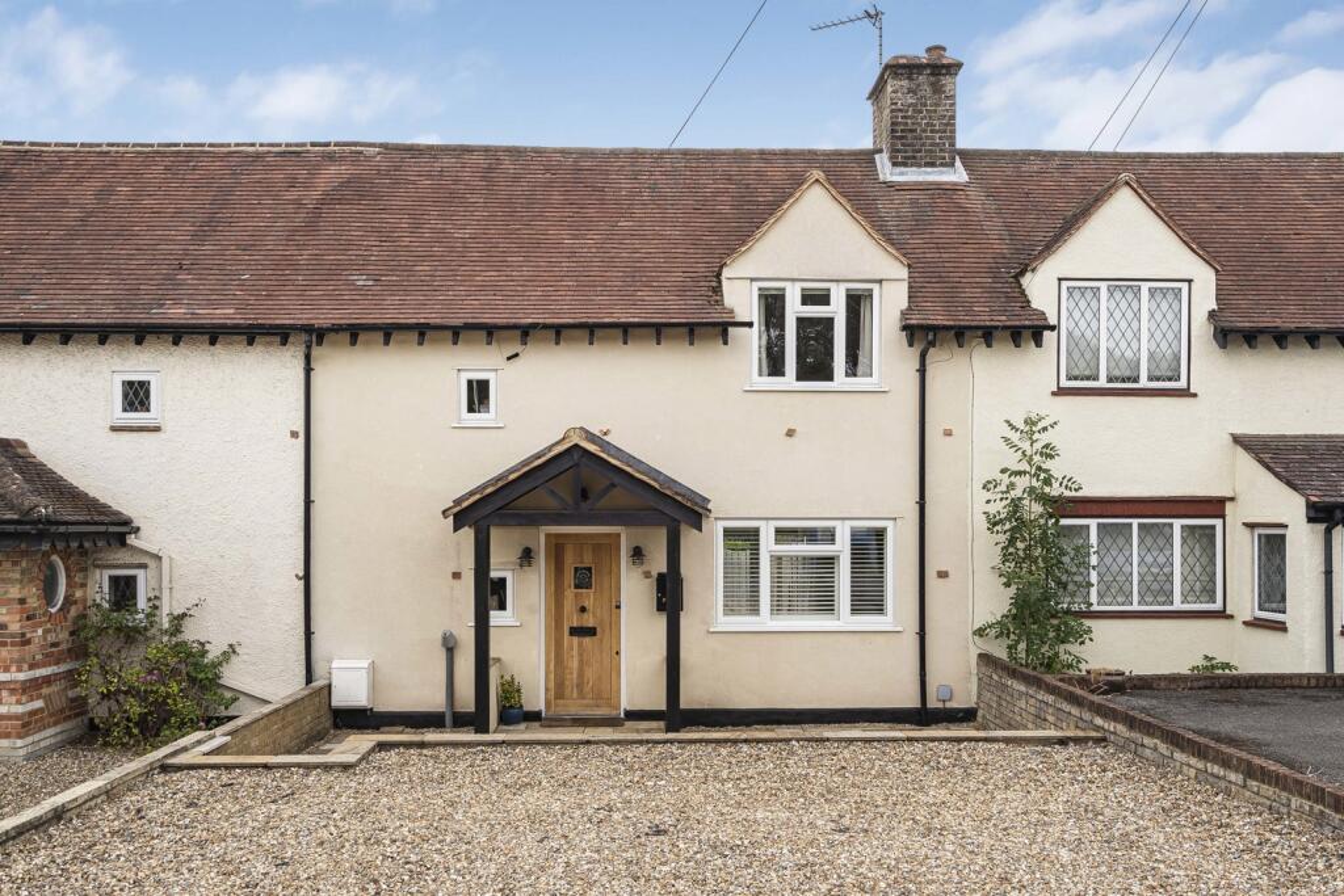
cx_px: 672
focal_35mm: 32
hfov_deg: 58.7
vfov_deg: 41.1
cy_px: 448
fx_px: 1195
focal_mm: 32
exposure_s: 1/125
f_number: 10
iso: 100
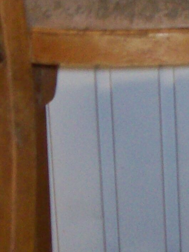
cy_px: 85
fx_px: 1056
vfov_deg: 13.6
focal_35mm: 145
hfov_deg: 10.2
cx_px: 187
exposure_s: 1/64
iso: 200
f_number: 2.7
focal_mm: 6
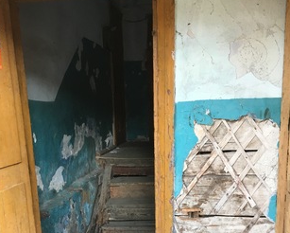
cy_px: 199
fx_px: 369
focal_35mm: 43
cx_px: 140
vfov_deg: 33.5
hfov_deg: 42.9
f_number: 2.2
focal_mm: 4.15
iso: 50
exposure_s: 1/33
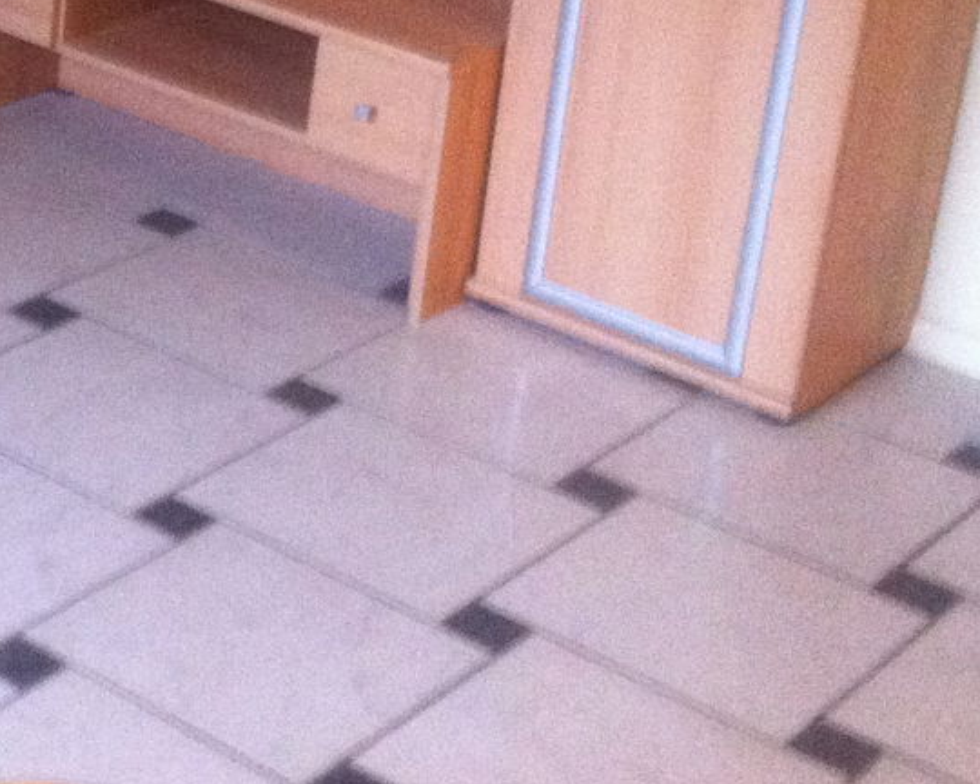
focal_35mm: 101
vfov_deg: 15.0
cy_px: 10
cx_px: -151
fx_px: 2929
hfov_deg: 18.2
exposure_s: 1/15
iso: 500
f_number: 2.8
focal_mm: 3.85
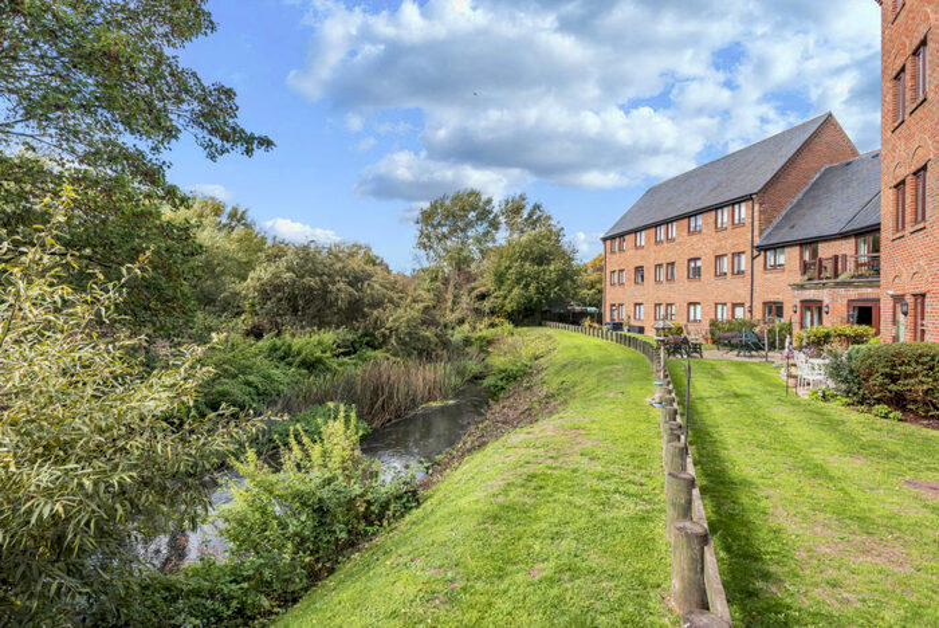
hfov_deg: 90.0
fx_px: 470
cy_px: 314
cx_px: 470
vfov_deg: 67.5
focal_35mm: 18
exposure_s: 1/160
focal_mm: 18
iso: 250
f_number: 11
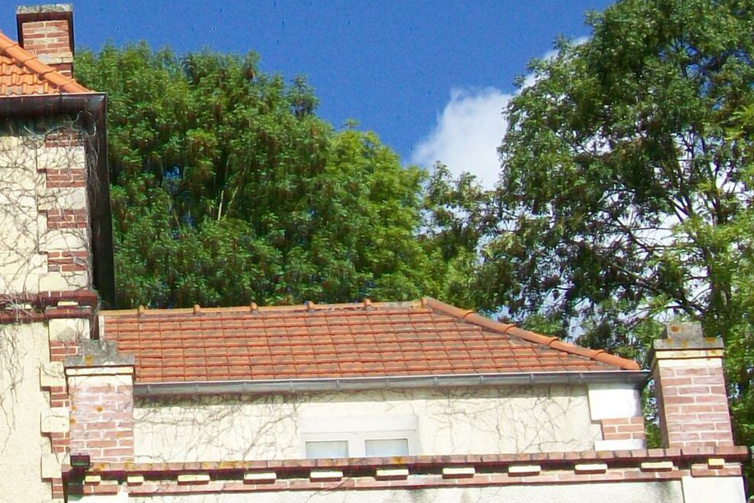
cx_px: -117
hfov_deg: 17.5
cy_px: 412
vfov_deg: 12.2
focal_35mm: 112
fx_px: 2346
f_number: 5.4
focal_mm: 7.6
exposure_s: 1/320
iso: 64
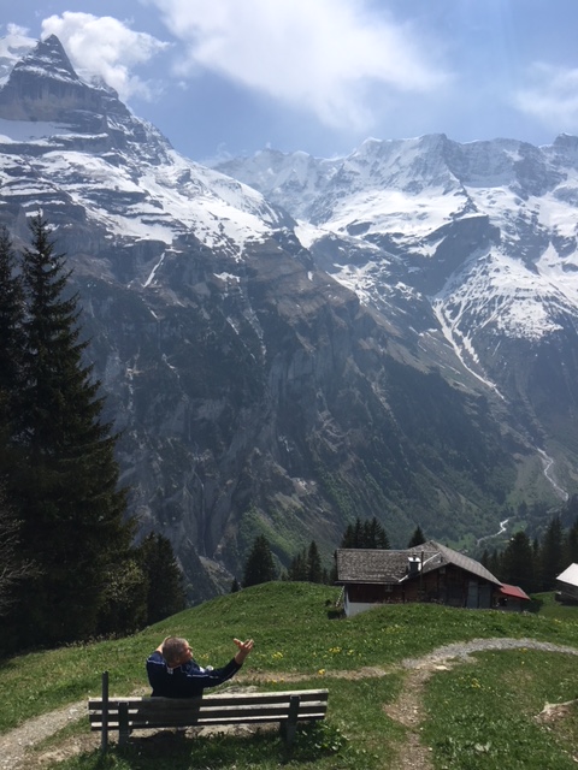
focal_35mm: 29
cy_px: 385
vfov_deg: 61.7
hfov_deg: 48.2
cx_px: 289
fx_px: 646
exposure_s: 1/3663
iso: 25
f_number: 2.2
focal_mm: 4.15
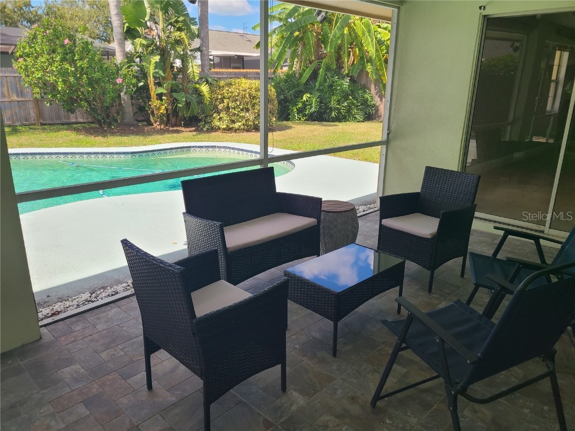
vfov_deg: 53.1
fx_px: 432
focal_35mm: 26
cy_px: 216
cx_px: 288
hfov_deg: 67.3
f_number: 1.8
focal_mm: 5.4
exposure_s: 1/614
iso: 40
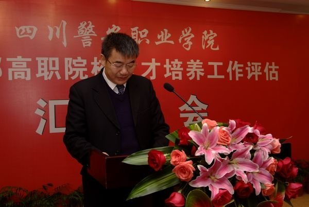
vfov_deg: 34.3
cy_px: 104
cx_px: 154
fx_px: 335
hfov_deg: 49.5
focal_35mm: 39
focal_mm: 26
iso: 320
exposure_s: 1/60
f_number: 5
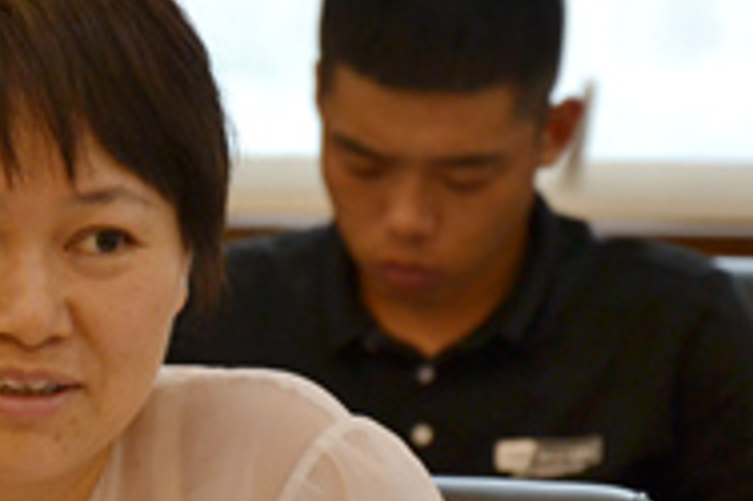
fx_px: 8763
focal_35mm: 419
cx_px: 20
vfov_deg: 3.3
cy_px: 451
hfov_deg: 4.9
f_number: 5.6
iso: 800
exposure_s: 1/50
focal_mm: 105
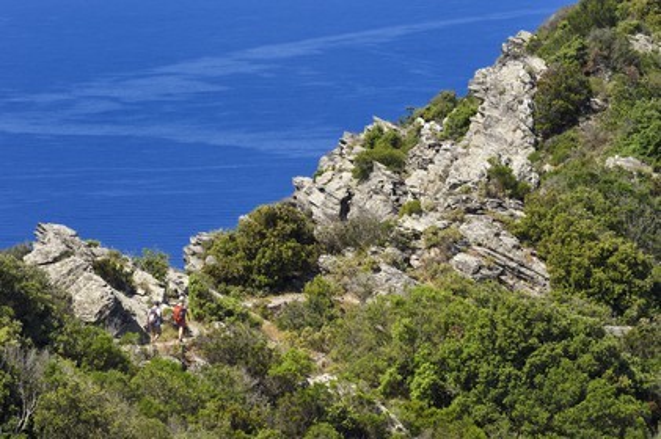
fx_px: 3669
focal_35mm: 200
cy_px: 220
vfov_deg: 6.9
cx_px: 330
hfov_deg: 10.3
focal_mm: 200
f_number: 9
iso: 200
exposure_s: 1/400
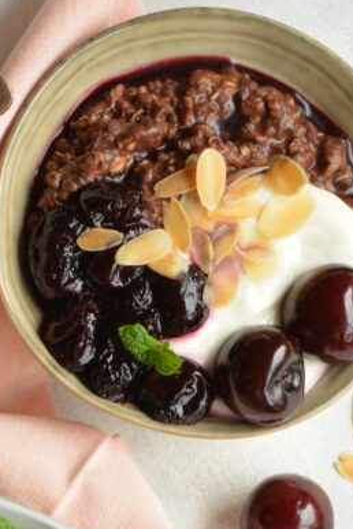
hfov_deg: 6.3
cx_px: -25
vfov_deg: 9.4
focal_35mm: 218
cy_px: 518
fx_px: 3211
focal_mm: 55
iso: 200
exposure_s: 1/60
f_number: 9
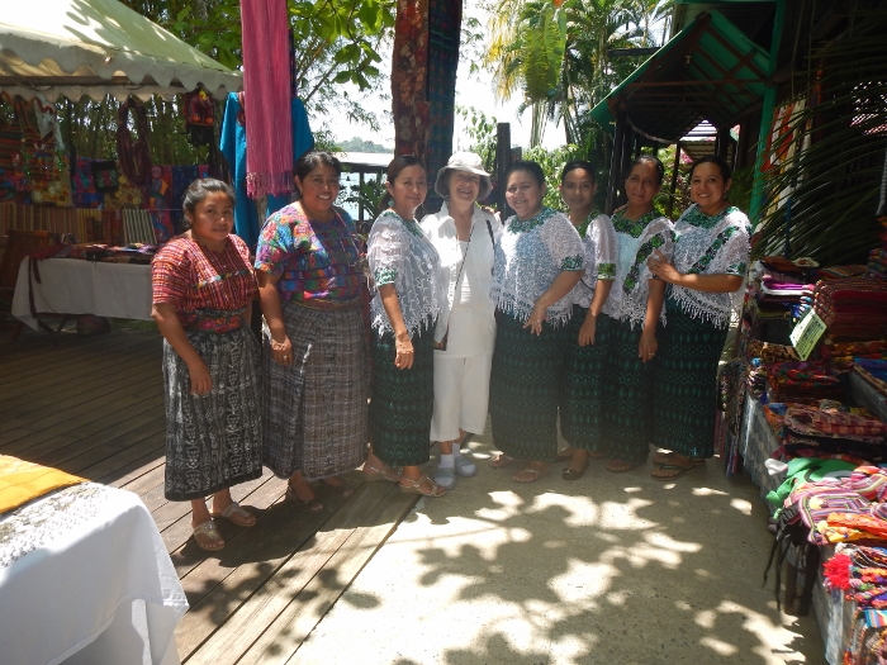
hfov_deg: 63.4
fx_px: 717
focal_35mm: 28
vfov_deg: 49.7
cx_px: 444
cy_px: 332
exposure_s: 1/320
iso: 125
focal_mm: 5
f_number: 3.9
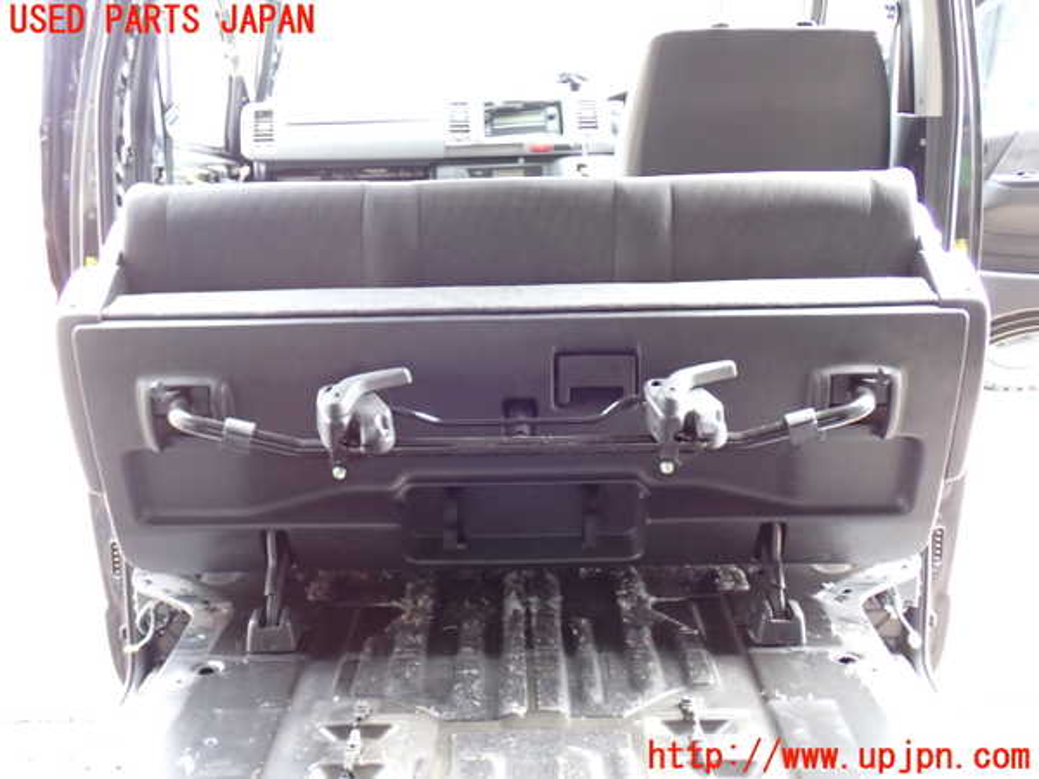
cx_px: 520
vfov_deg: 32.9
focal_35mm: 44
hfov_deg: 42.9
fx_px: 1321
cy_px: 390
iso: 500
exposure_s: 1/40
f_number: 2.9
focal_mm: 7.84
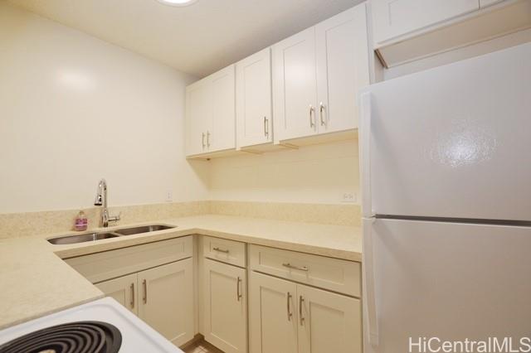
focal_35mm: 15
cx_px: 266
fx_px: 221
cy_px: 176
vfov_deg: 77.3
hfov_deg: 100.4
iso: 400
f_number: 4
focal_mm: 10
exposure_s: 1/60
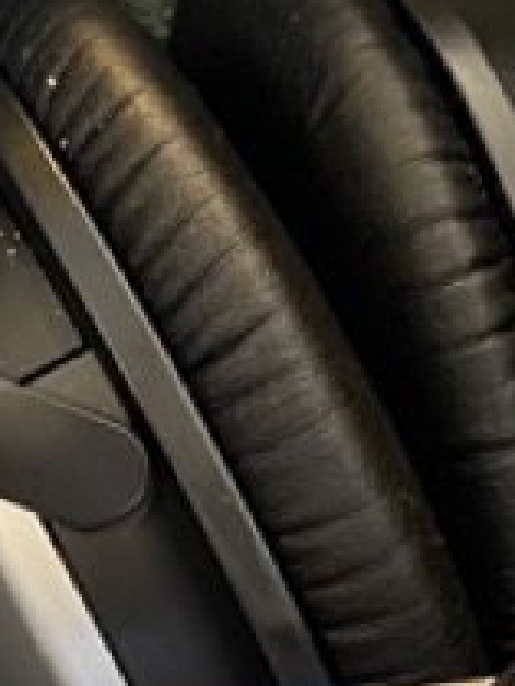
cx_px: 98
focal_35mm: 159
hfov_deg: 9.3
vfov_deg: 12.3
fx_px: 3151
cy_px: 670
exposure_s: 1/47
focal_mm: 5.1
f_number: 1.6
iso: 500
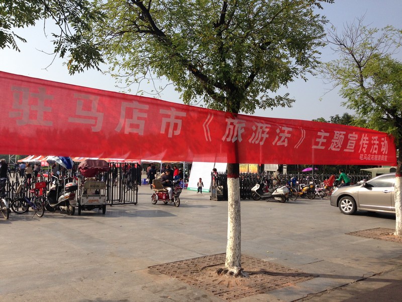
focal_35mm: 33
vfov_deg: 42.9
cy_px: 151
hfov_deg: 55.4
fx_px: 383
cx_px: 201
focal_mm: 4.12
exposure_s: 1/1427
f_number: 2.4
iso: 50
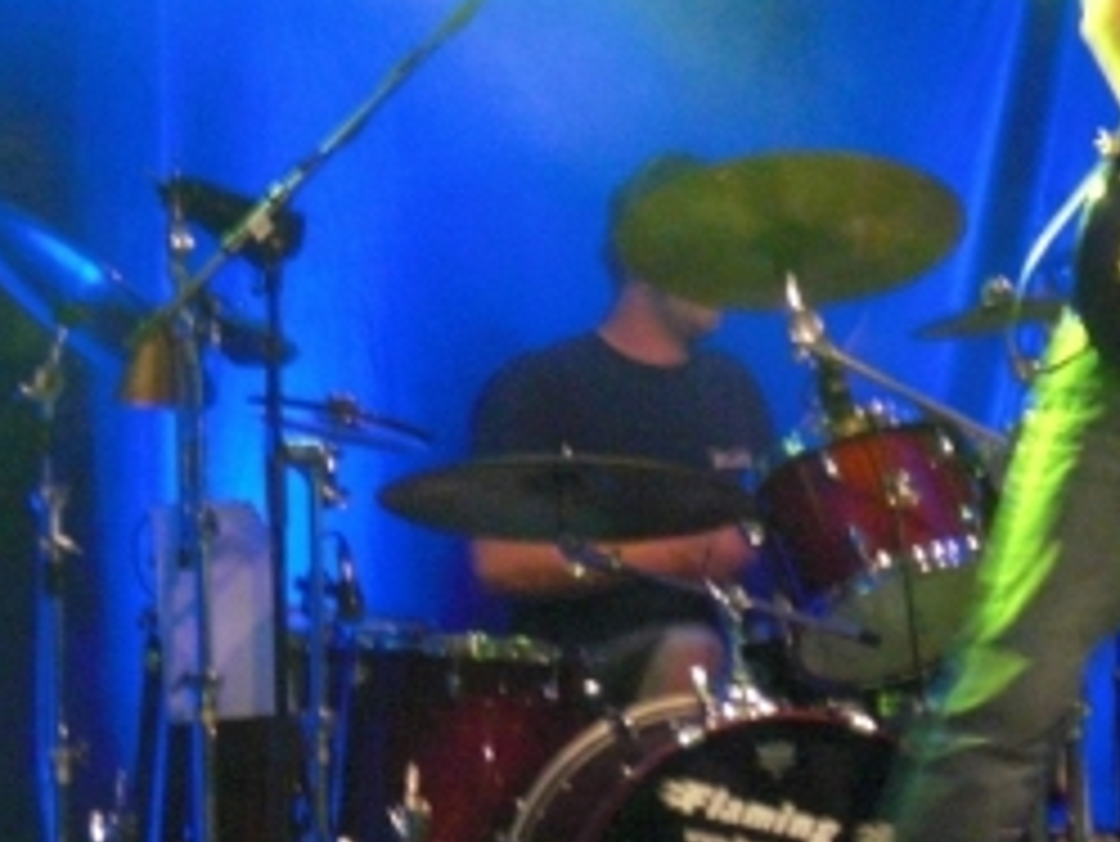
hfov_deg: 9.6
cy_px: 554
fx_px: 6636
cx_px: 580
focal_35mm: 205
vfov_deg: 7.2
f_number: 5.9
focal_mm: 18.9
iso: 800
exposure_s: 1/8
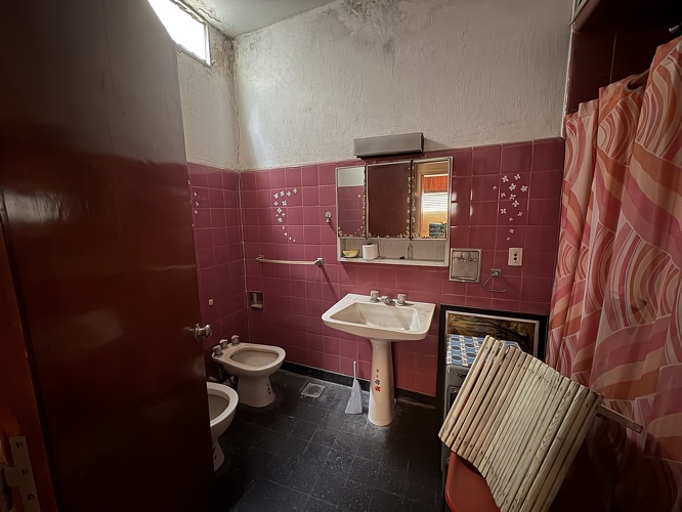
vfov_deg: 85.7
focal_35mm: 14
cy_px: 256
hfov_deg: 102.0
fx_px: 276
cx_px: 341
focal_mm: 2.22
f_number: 2.2
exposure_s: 1/8
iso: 640
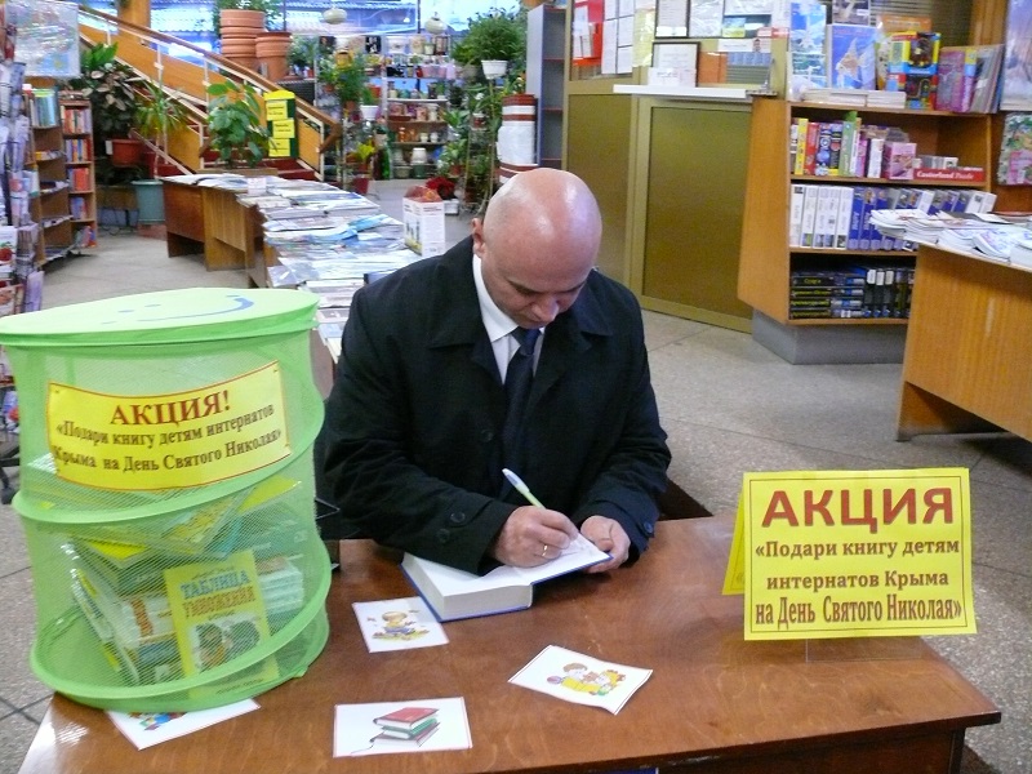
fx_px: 1043
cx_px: 516
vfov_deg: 40.7
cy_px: 387
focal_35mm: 35
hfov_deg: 52.6
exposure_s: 1/25
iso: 800
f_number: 2.8
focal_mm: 7.4
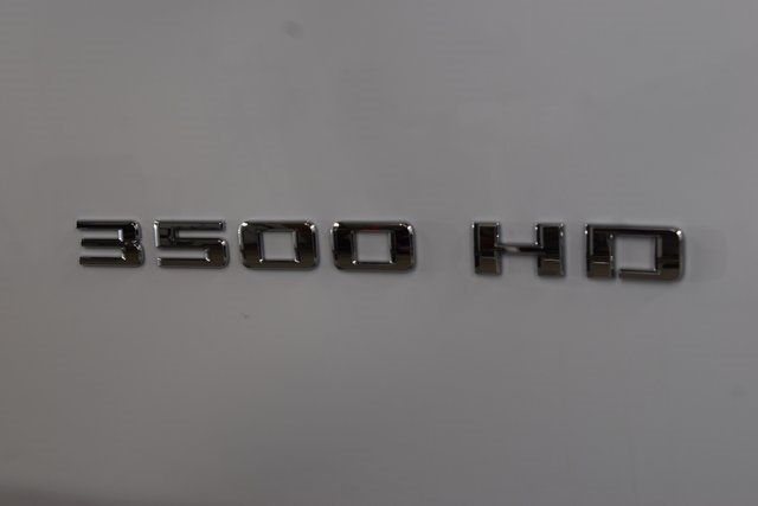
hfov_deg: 31.9
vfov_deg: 21.6
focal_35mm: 63
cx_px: 379
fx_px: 1327
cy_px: 253
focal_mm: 42
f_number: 7.1
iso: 400
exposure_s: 1/30
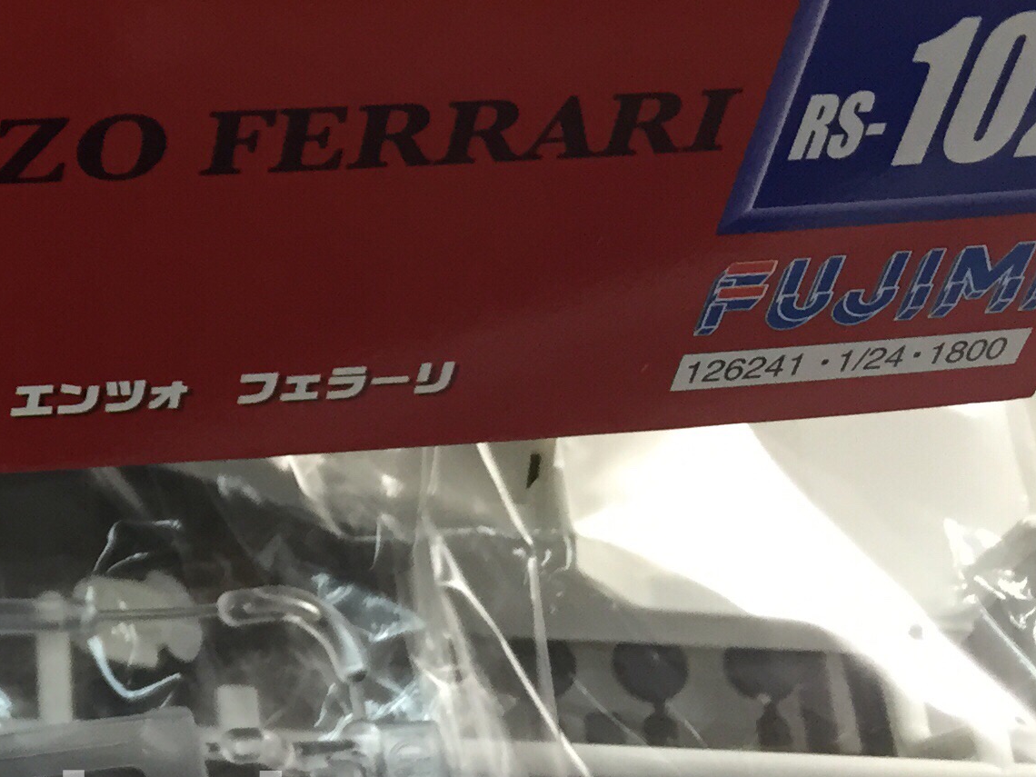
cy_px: 153
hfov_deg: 21.3
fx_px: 2484
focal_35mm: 83
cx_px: -308
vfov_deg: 17.6
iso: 50
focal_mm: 4.15
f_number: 2.2
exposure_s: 1/33
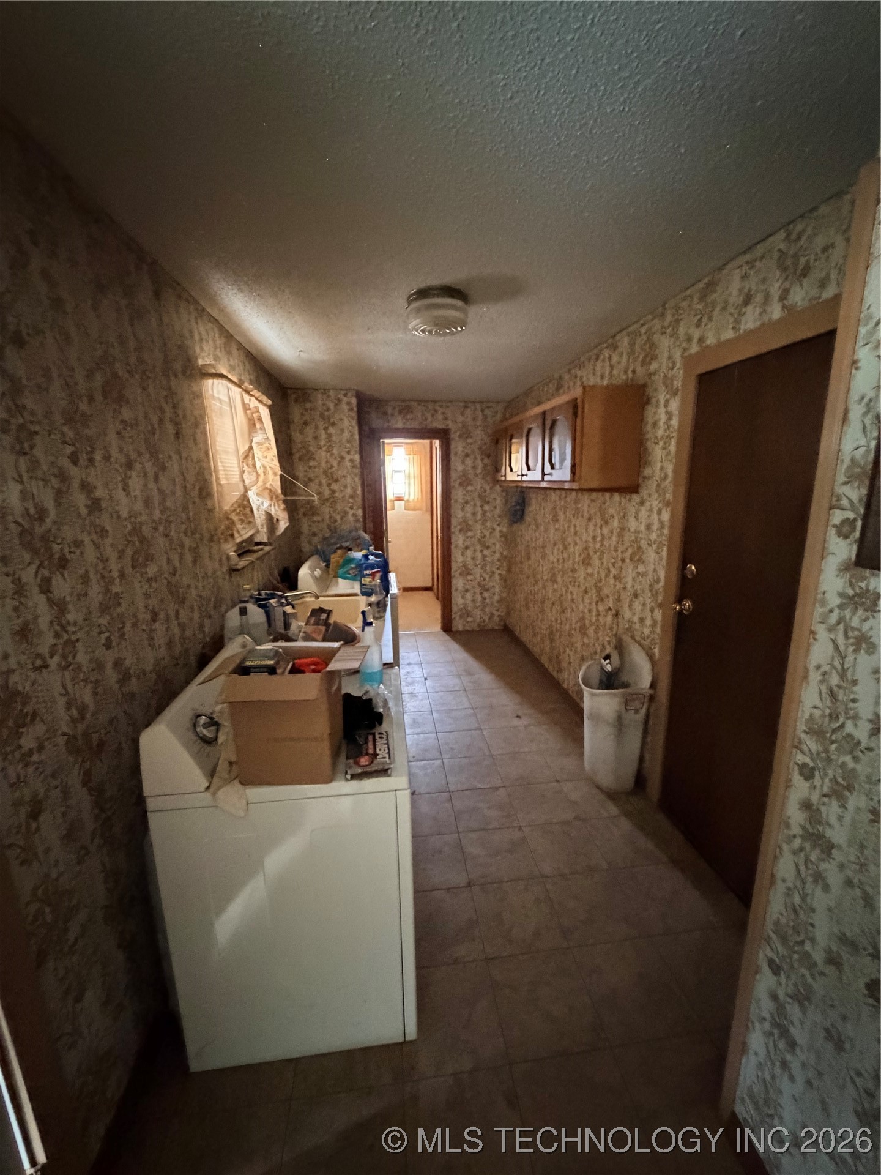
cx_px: 440
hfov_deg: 85.7
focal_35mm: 14
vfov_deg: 102.1
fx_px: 475
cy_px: 588
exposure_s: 1/30
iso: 2000
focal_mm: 2.22
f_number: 2.2
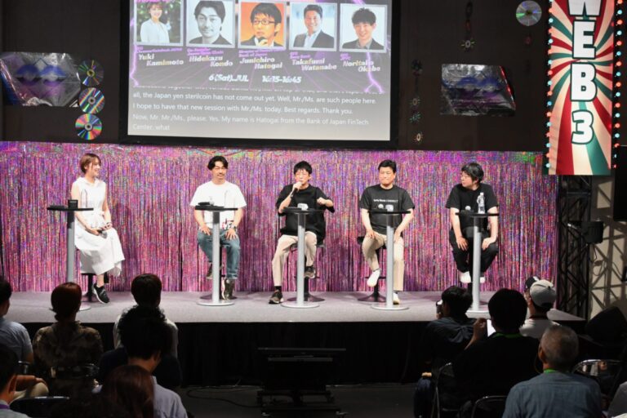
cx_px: 314
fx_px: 914
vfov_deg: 25.8
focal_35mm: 52
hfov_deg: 37.9
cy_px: 209
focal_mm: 35
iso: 2500
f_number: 5.3
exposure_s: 1/125
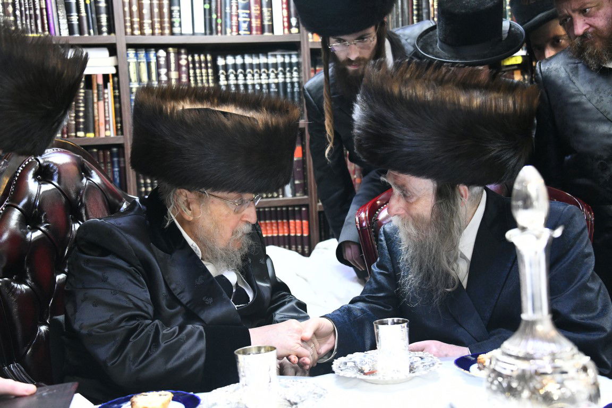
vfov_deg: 27.0
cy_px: 204
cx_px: 306
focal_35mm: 50
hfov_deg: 39.6
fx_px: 850
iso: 5000
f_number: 5
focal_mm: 50
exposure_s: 1/50
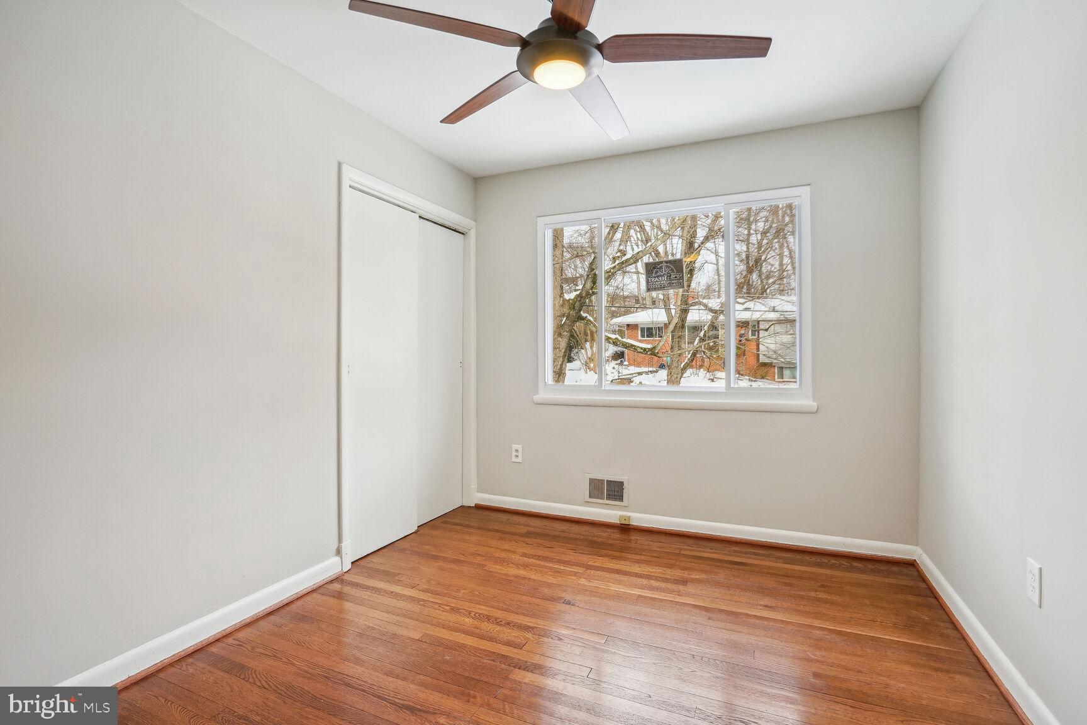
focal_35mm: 16
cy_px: 362
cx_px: 544
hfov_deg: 96.7
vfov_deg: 73.7
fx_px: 483
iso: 800
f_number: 8
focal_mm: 16
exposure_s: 1/160
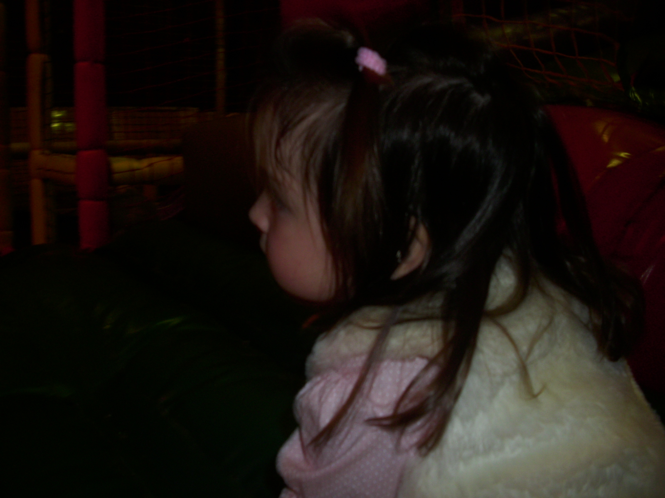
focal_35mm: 31
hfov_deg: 58.4
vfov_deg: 45.4
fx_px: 596
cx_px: 332
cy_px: 249
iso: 50
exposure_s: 1/30
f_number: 2.8
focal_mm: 6.2
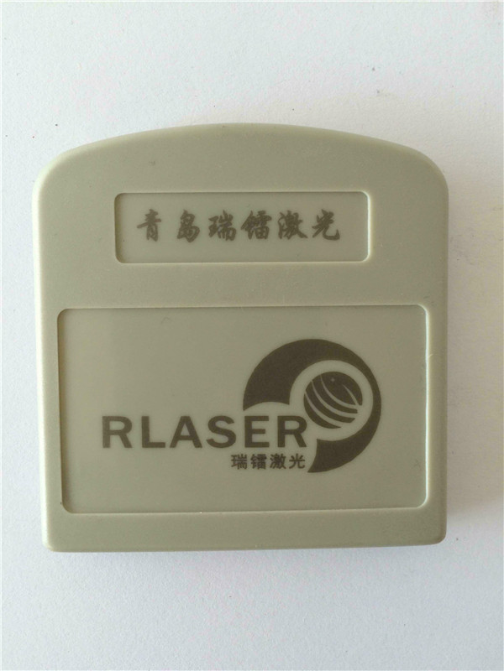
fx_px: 563
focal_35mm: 29
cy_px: 336
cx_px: 252
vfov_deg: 61.7
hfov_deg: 48.2
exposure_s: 1/100
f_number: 2.2
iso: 50
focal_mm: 4.15
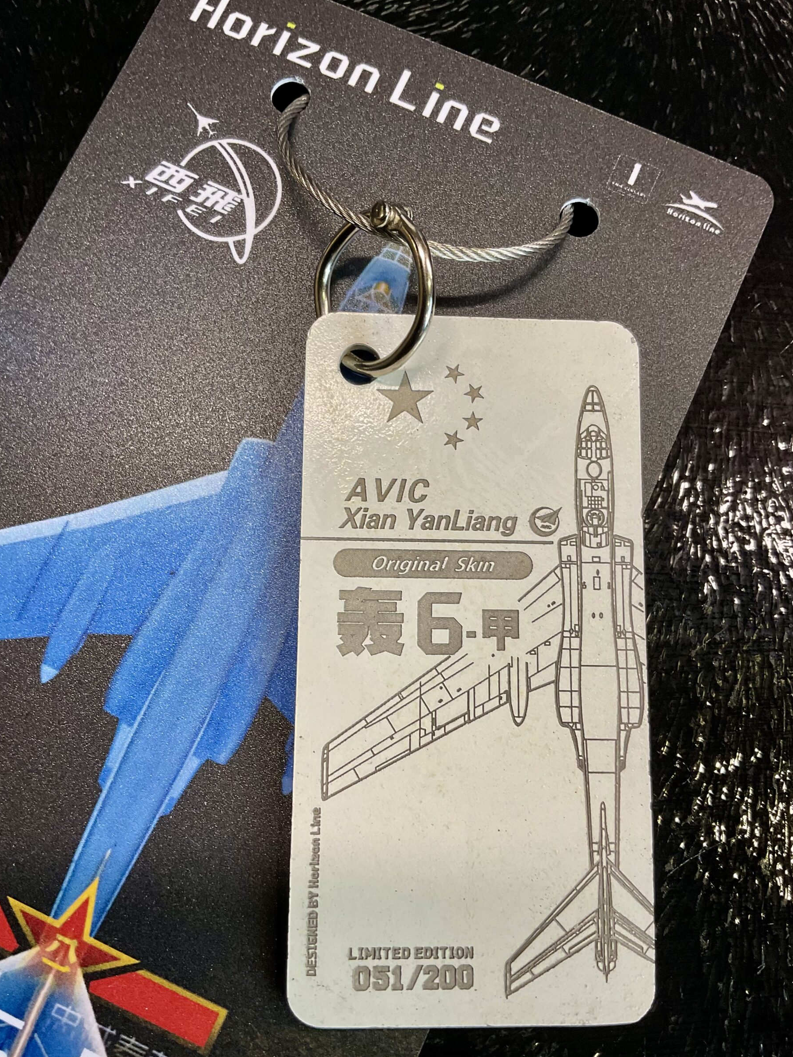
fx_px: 947
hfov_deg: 45.4
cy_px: 540
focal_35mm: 31
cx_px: 383
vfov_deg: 58.3
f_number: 1.8
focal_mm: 3
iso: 32
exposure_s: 1/50
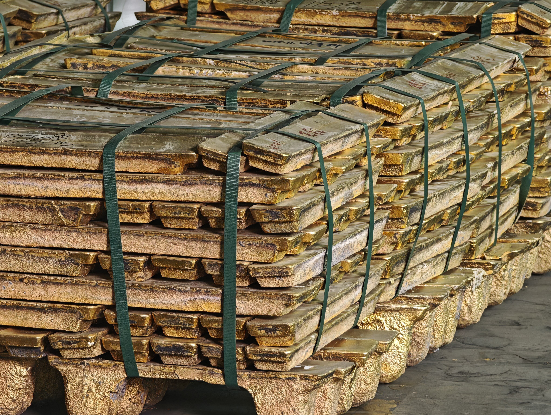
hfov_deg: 8.5
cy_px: 208
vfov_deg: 6.4
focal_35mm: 233
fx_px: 3714
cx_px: 276
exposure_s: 1/100
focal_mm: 25.1
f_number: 2.6
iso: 2000
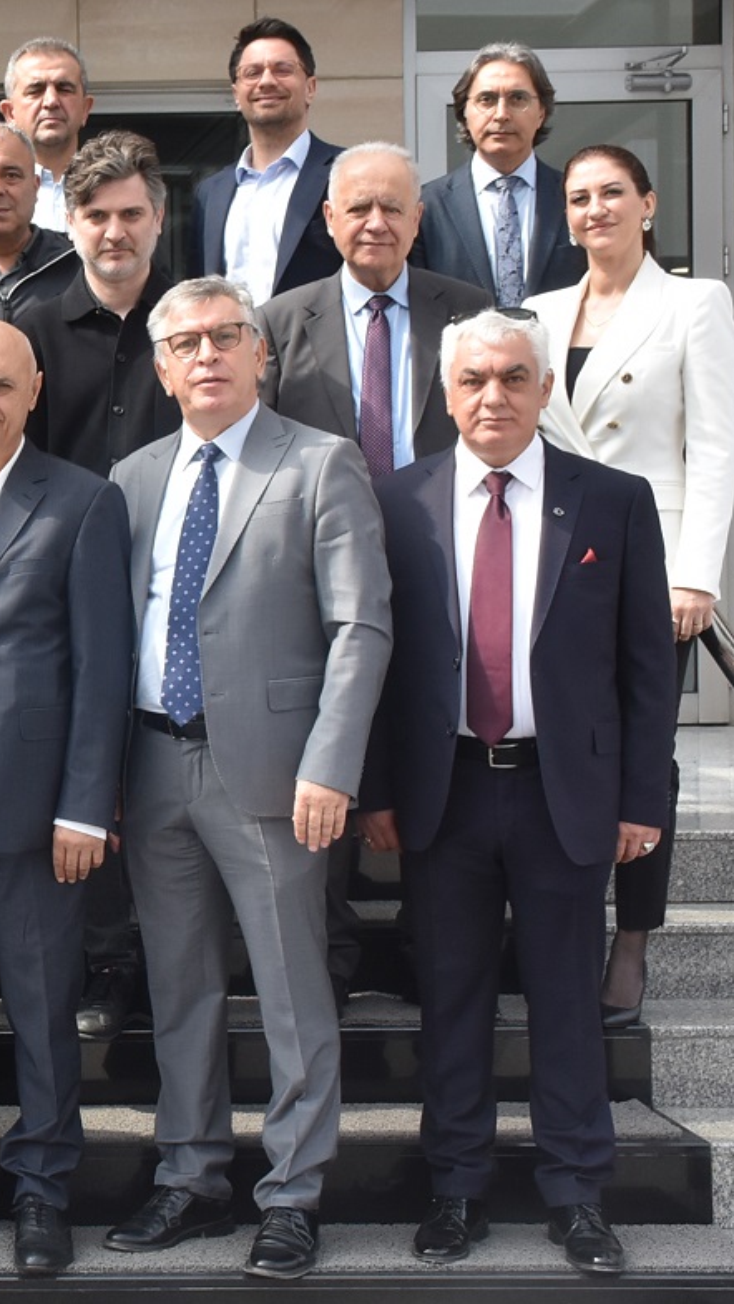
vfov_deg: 27.2
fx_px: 2699
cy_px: 562
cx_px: -242
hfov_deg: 14.8
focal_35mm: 78
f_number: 8
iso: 720
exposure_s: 1/500
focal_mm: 26
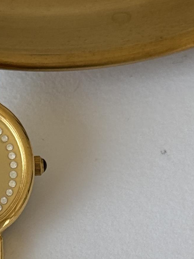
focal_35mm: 173
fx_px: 1293
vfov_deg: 11.4
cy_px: 199
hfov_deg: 8.5
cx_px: -11
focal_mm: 6.76
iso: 64
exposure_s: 1/531
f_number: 1.78
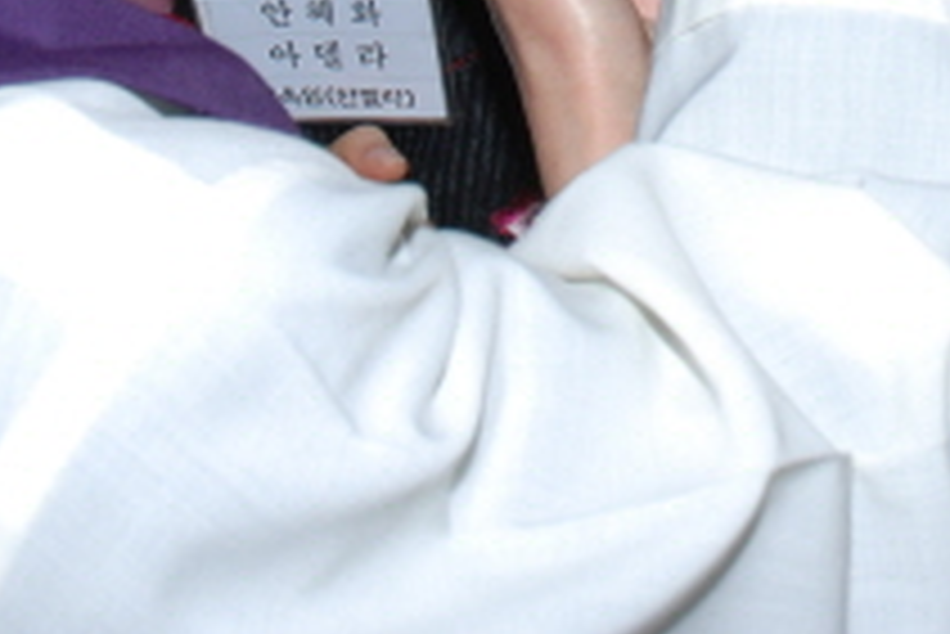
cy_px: -387
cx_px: 878
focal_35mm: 125
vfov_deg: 10.5
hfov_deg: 16.2
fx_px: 3292
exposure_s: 1/60
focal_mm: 25
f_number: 8
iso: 200
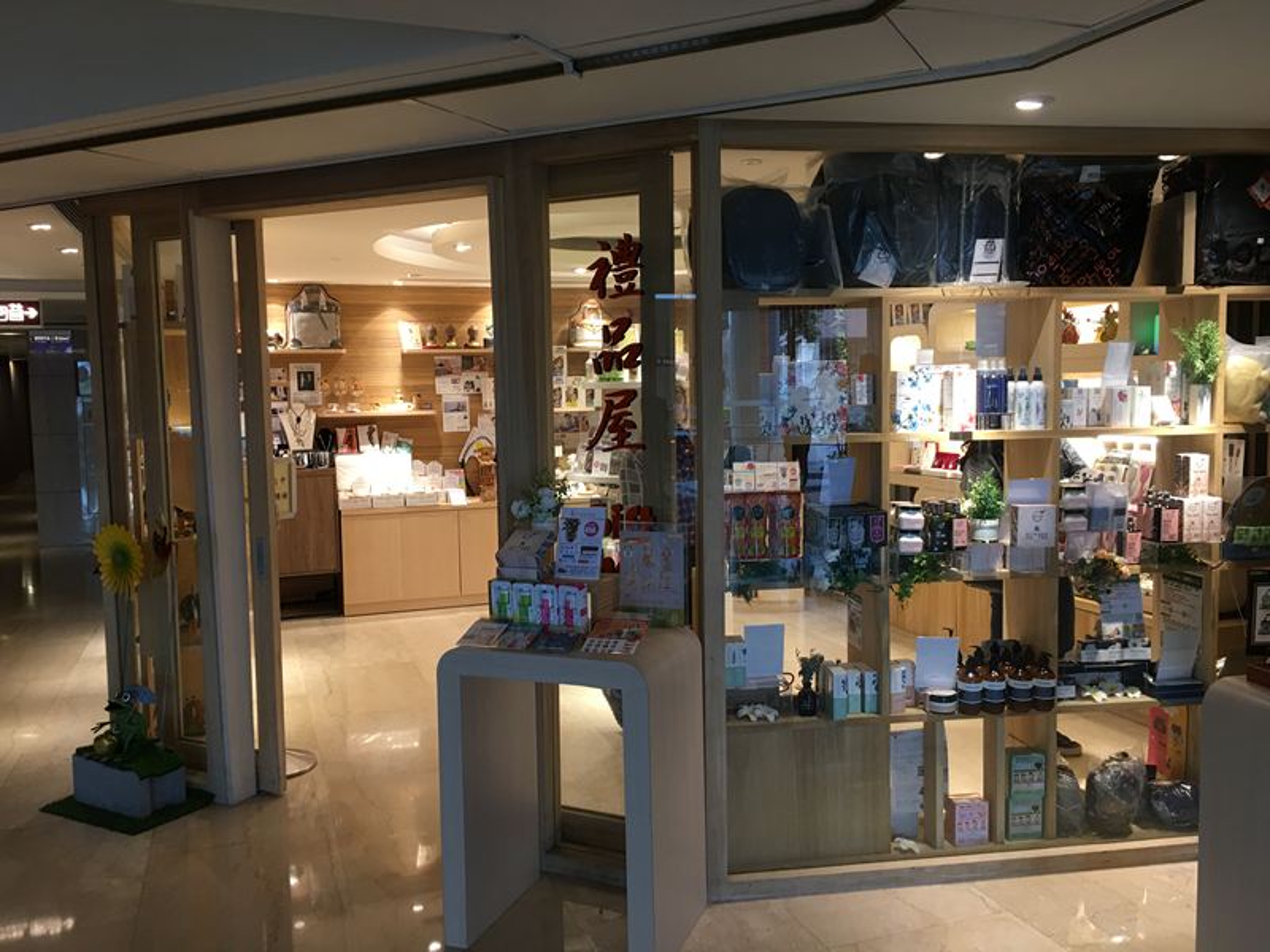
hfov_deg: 61.7
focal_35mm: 29
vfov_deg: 48.2
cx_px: 635
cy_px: 476
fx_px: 1064
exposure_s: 1/15
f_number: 2.2
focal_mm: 4.15
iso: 32
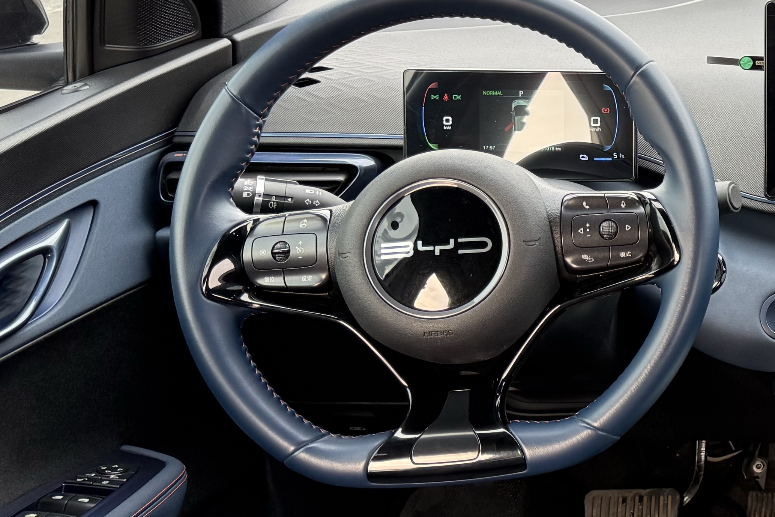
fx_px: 1486
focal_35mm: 69
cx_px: 936
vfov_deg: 19.7
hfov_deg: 26.0
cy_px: 183
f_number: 1.78
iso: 200
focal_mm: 6.76
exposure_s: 1/80
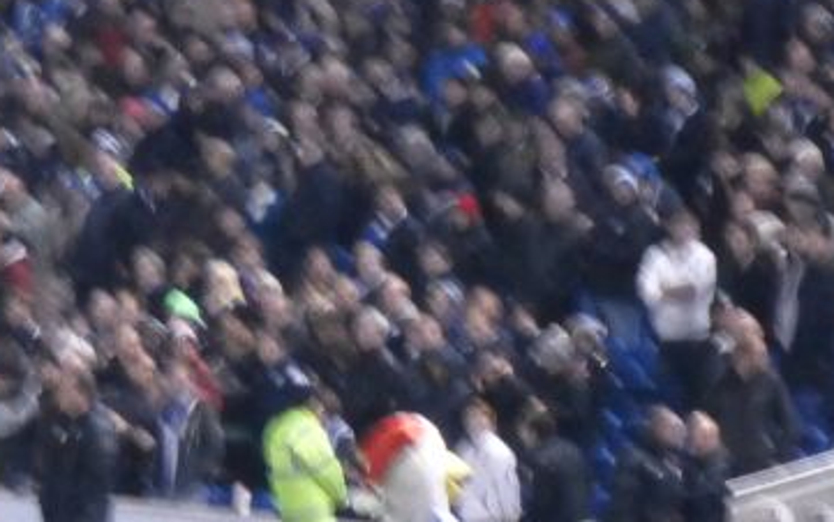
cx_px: 134
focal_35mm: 620
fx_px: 14099
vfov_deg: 2.1
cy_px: 564
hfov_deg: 3.4
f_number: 5.4
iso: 800
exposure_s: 1/20
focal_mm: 31.3
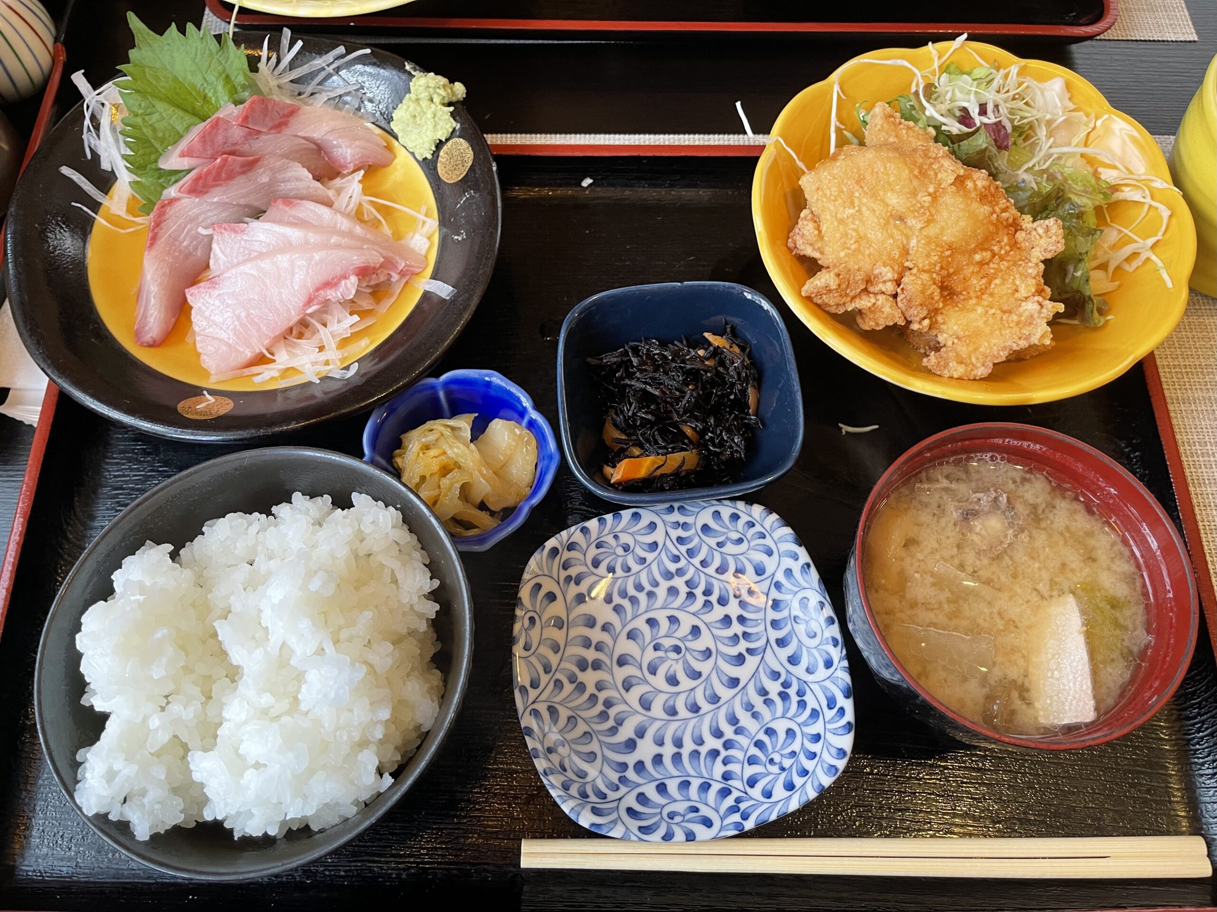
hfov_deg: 67.3
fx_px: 914
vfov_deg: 53.1
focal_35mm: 26
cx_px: 608
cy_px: 456
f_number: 1.6
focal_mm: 5.1
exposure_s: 1/50
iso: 100
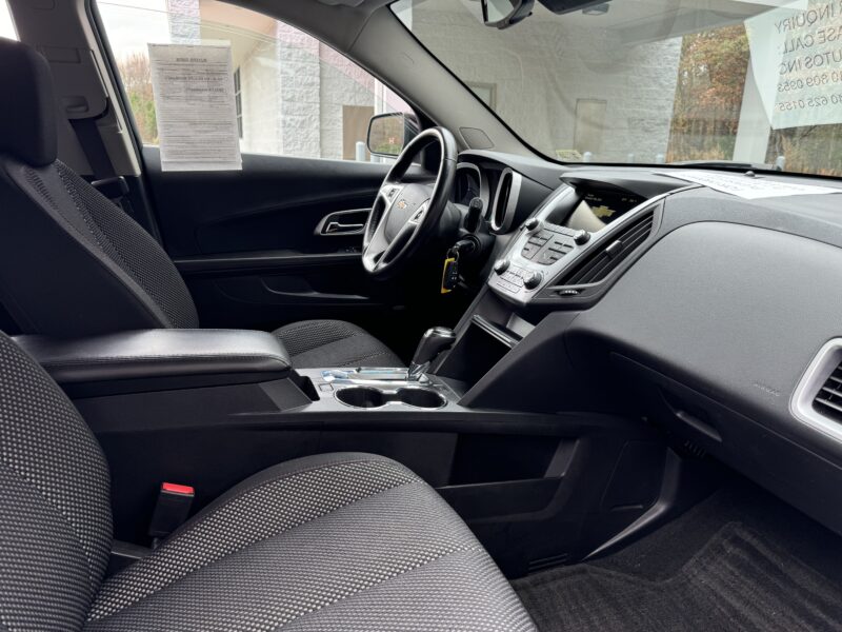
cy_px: 316
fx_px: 584
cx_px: 421
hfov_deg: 71.6
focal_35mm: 24
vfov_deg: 56.8
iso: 100
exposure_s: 1/121
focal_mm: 6.76
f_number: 1.78
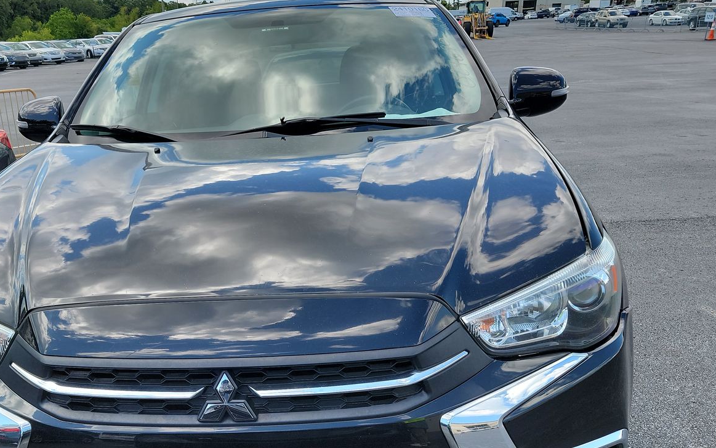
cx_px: 268
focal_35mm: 35
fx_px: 683
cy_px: 286
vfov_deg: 36.0
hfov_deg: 54.7
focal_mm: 6.7
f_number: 1.8
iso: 50
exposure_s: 1/481
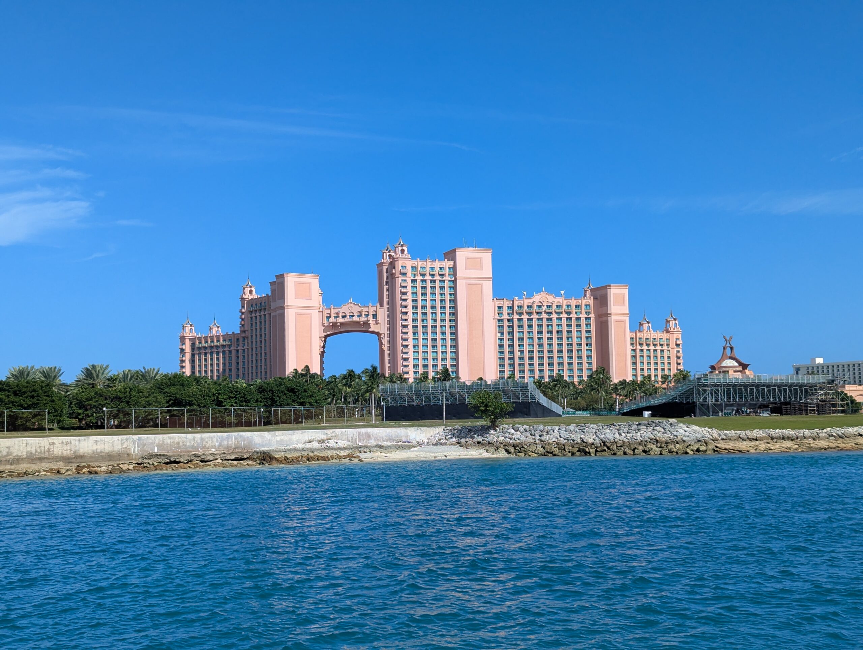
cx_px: 432
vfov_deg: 30.3
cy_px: 325
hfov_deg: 39.6
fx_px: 1198
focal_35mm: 48
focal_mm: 6.81
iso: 46
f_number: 1.85
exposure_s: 1/3448
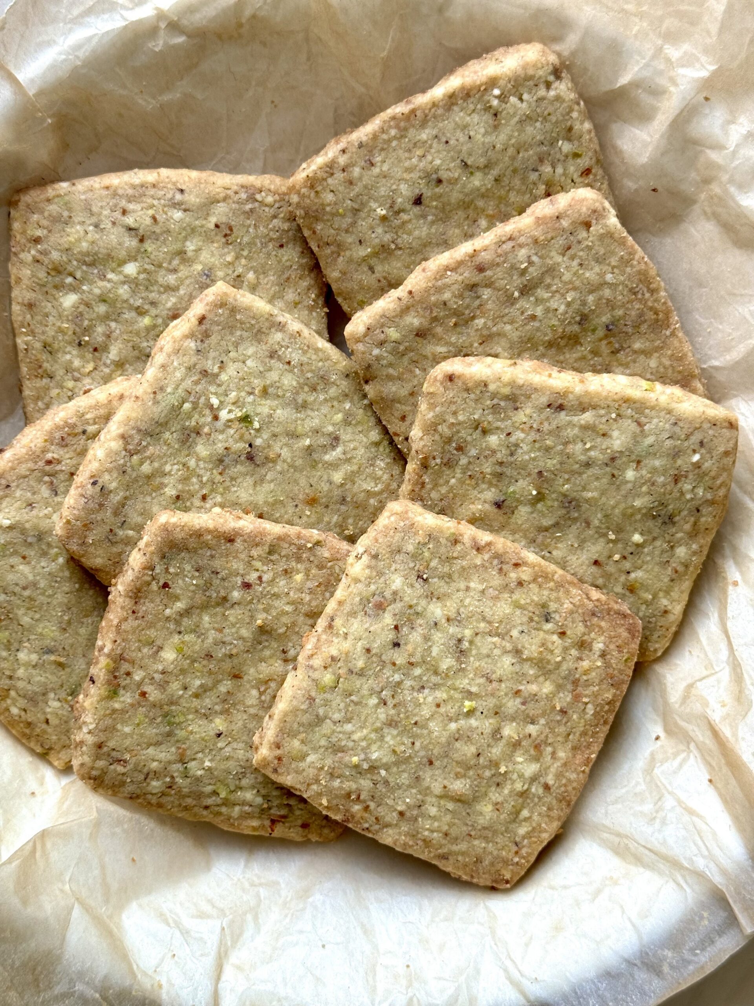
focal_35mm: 48
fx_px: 1394
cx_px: 377
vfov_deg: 39.7
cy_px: 503
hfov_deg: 30.3
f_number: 1.78
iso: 64
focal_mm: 6.86
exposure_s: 1/239
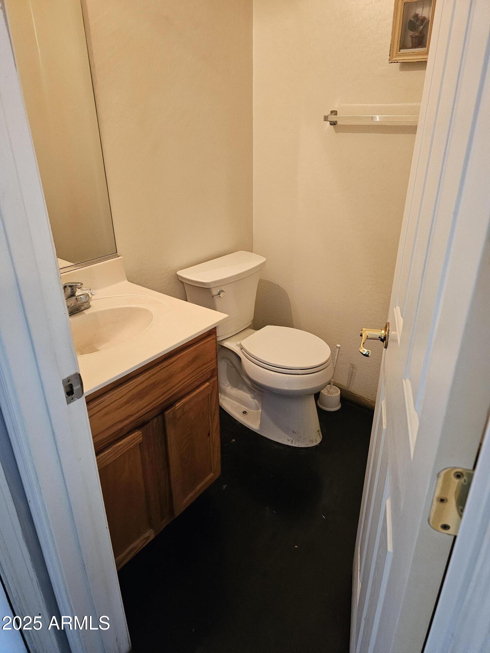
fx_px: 434
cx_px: 245
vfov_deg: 73.9
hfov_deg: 58.9
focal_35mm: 23
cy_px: 326
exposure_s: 1/120
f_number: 1.7
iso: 1000
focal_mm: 6.3
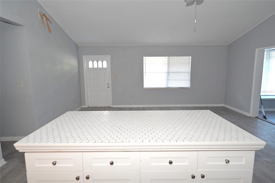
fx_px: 160
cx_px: 138
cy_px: 92
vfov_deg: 59.5
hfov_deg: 81.2
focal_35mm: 21
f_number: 4
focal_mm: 21
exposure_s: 1/60
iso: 900
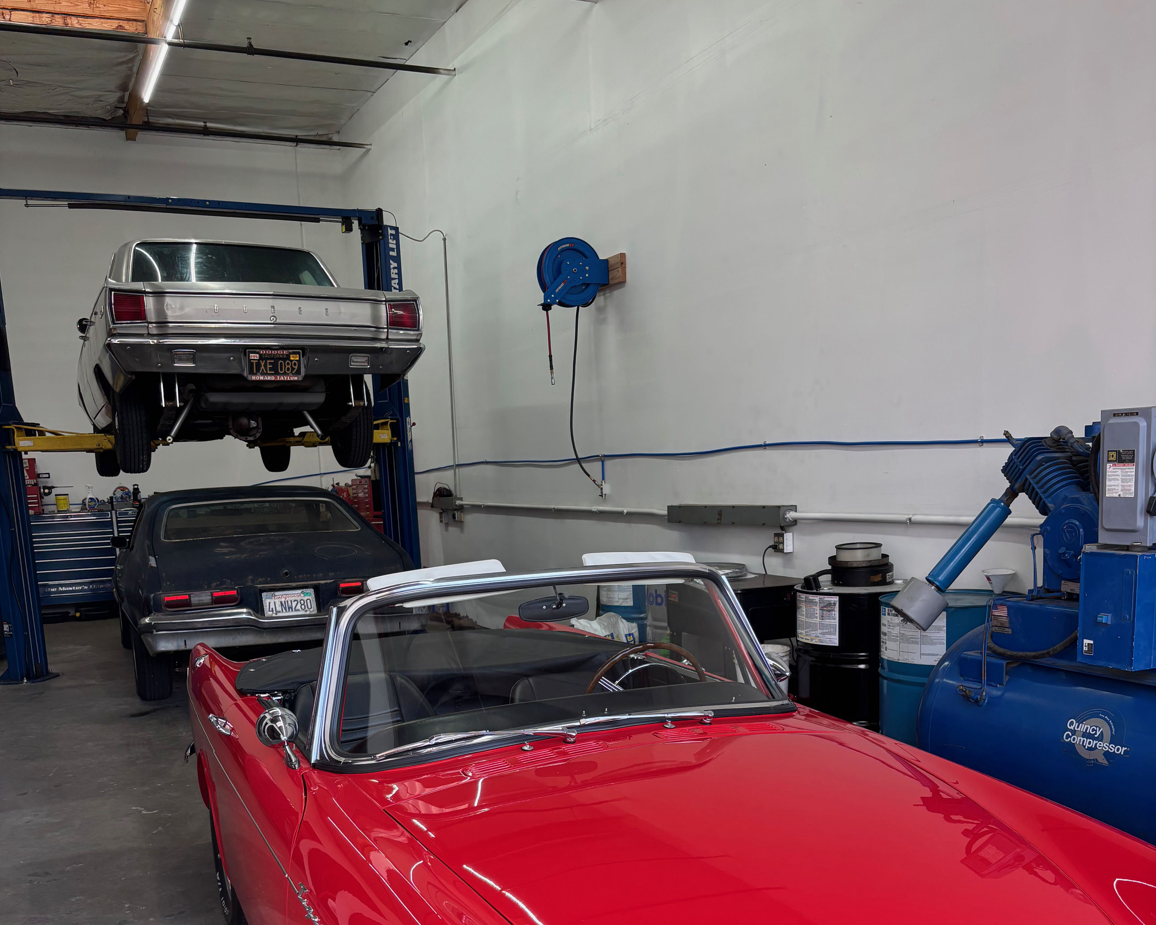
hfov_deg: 52.8
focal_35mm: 34
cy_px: 674
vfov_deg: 42.3
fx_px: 1163
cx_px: 578
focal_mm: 5.96
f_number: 1.6
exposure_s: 1/120
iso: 80
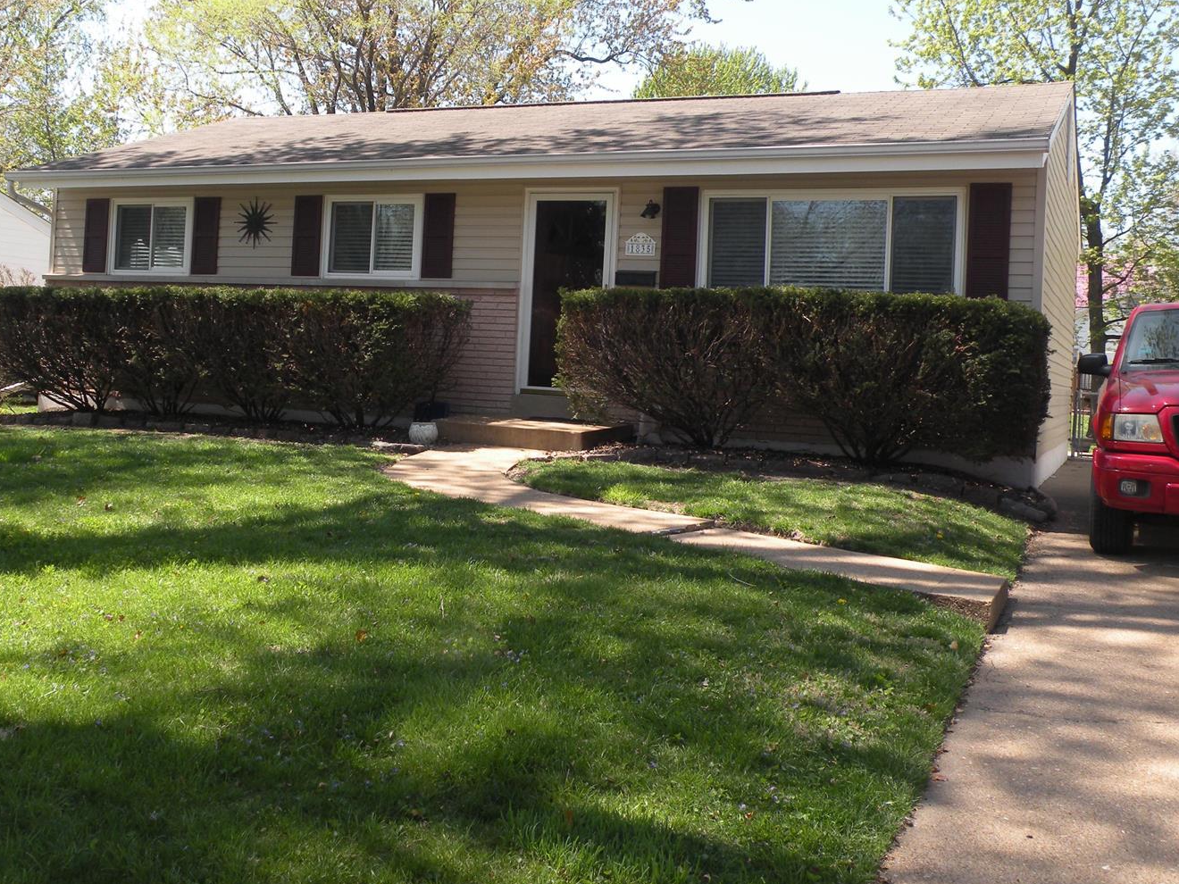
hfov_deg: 46.6
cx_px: 494
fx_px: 1362
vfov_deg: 35.9
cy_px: 361
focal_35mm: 40
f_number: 5
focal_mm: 5.8
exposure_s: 1/124
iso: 64
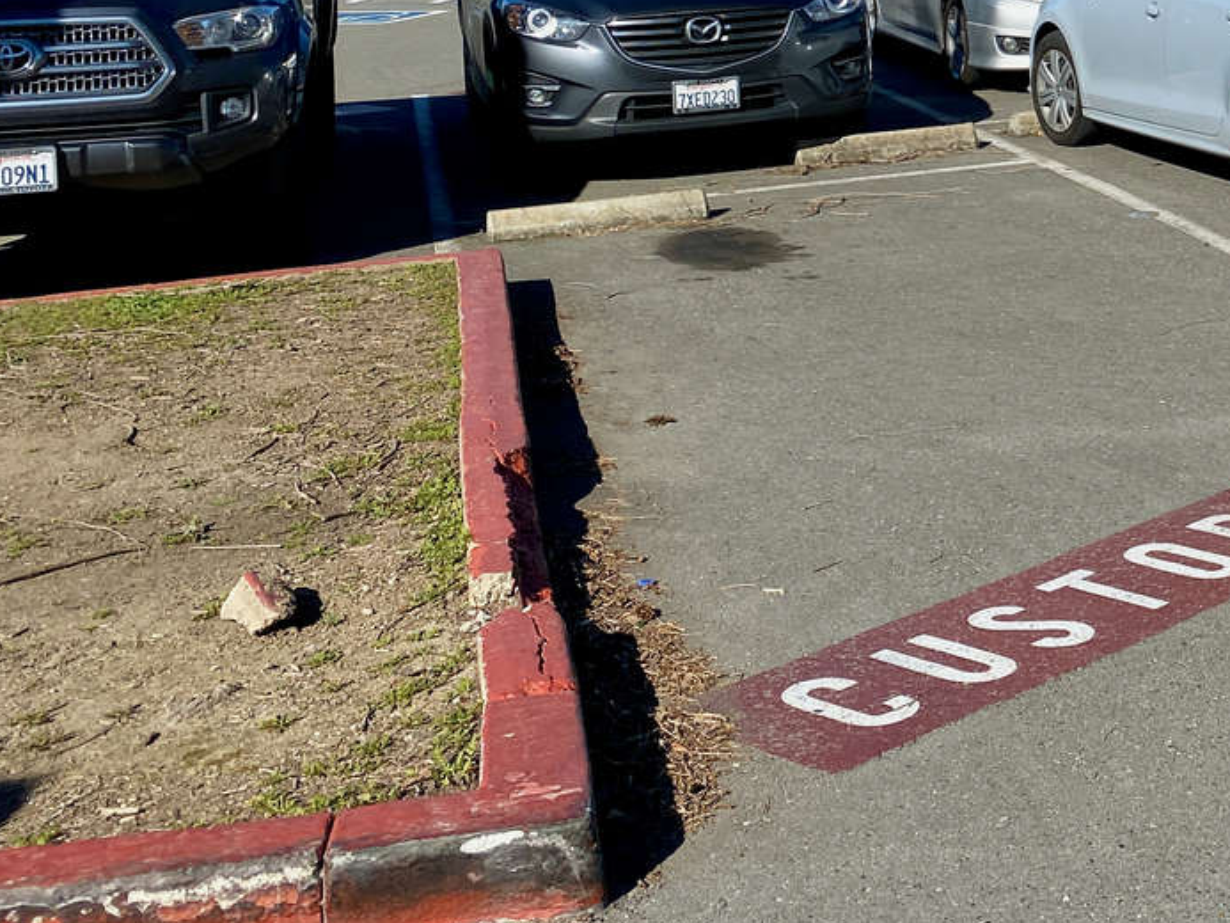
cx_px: 1399
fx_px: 2132
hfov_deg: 28.7
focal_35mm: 60
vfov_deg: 22.8
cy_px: -119
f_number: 1.8
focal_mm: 4.25
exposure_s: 1/3509
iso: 32
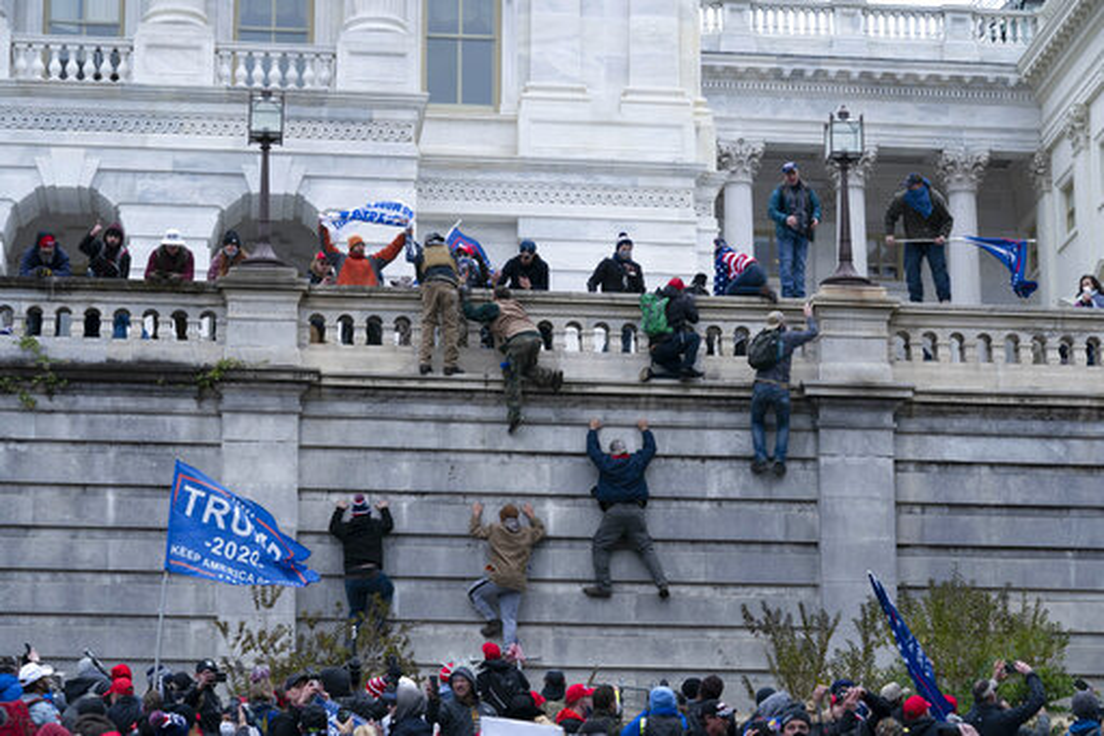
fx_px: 2974
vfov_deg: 14.1
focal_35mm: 97
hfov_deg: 21.0
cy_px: 368
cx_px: 552
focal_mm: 97
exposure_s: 1/640
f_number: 7.1
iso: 1250
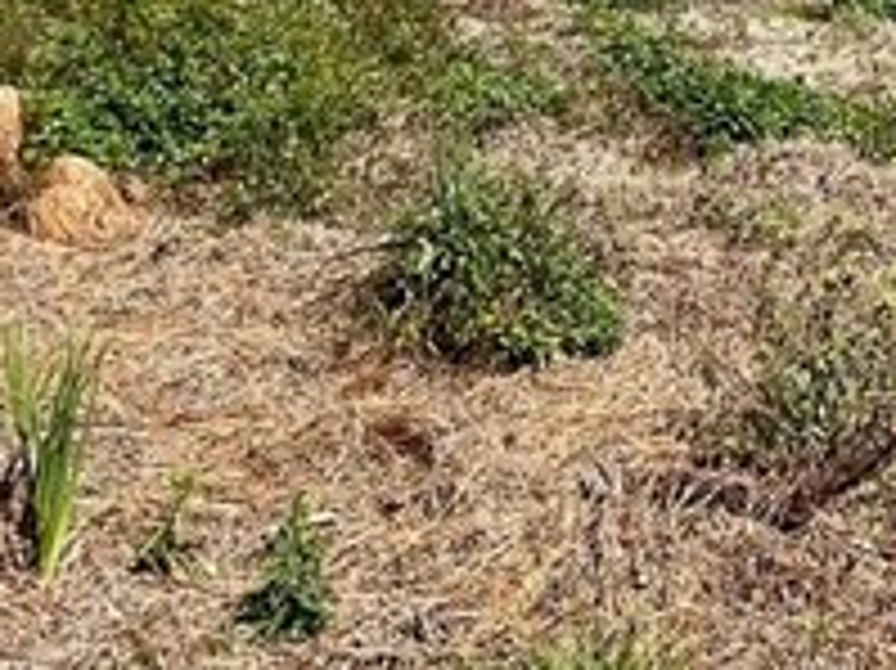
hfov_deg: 28.6
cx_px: 671
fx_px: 1733
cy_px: -175
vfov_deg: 20.2
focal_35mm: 67
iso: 32
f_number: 1.8
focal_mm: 1.57
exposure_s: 1/1531
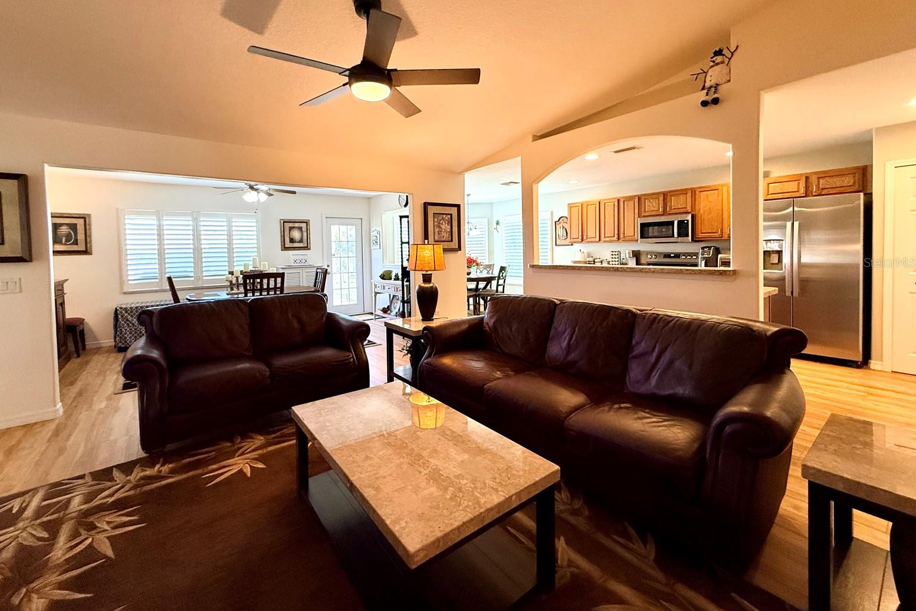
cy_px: 262
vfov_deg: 76.9
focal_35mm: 15
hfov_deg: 100.4
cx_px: 448
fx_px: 382
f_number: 2.2
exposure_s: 1/120
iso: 320
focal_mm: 2.22
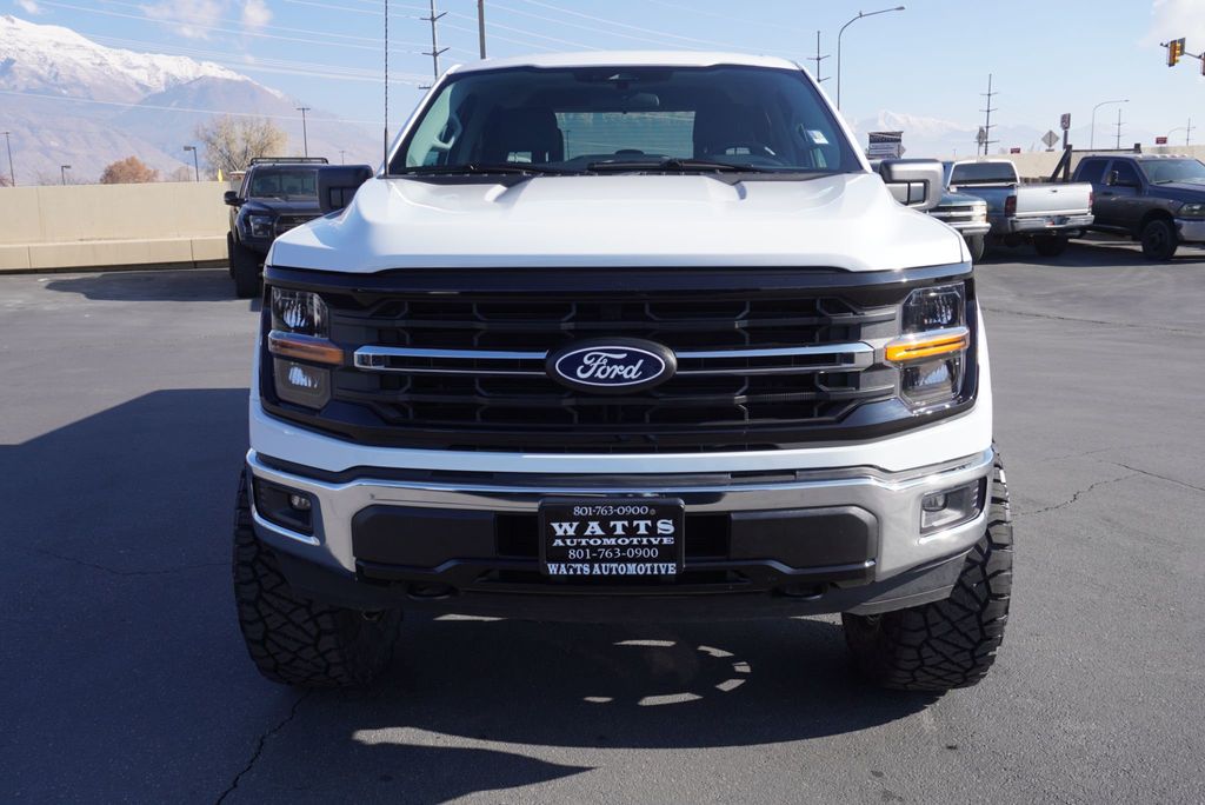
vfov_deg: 43.7
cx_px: 602
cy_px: 402
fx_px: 1005
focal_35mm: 30
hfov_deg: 61.9
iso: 100
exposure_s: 1/200
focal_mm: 20
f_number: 7.1
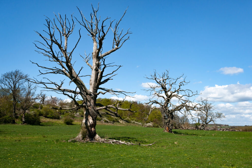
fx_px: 245
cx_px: 126
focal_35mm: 35
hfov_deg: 54.4
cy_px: 84
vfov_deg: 37.9
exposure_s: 1/320
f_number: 11
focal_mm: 35
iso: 200
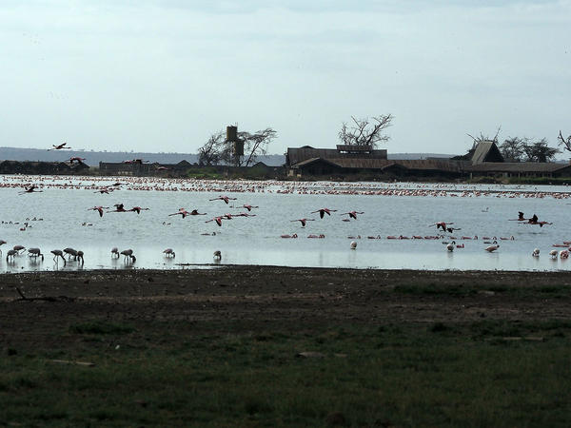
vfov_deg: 5.0
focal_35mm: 300
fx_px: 4949
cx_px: 286
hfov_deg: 6.6
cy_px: 214
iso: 200
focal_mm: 150
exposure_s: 1/1600
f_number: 7.1
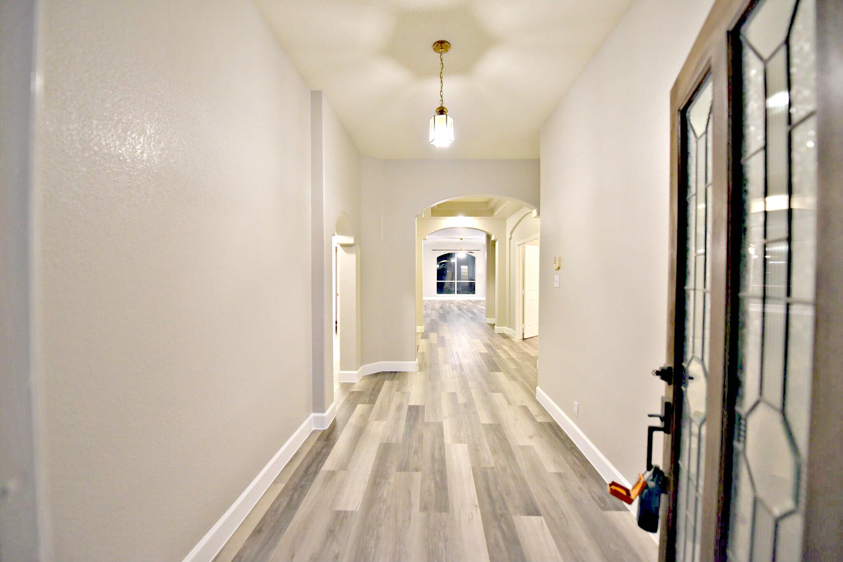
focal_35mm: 14
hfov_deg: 104.2
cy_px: 281
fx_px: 328
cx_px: 422
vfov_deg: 81.3
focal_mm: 14
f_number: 2.8
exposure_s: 1/60
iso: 1000
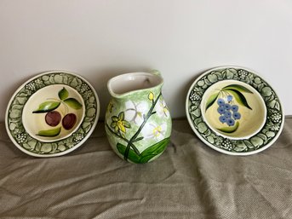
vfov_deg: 53.0
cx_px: 146
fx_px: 219
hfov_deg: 67.3
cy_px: 110
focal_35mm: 26
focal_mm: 5.7
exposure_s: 1/120
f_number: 1.5
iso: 100
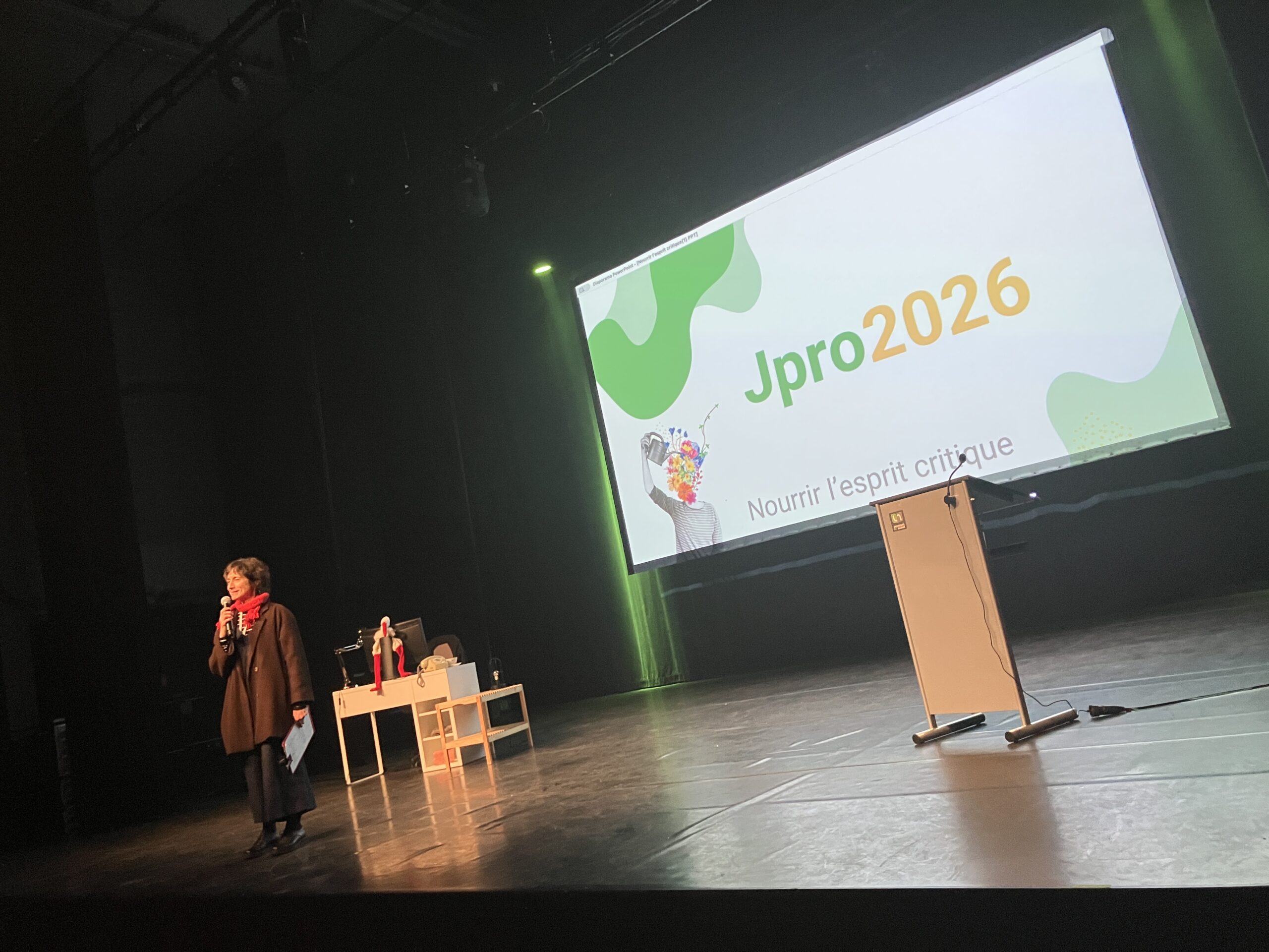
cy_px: 476
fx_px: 1026
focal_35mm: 28
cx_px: 634
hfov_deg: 63.4
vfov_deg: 49.7
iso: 200
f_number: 1.8
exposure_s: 1/60
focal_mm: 3.99
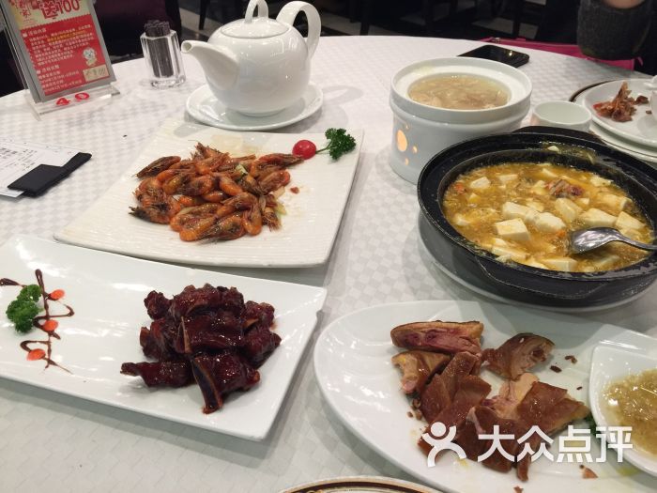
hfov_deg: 61.7
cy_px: 246
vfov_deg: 48.2
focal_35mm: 29
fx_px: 550
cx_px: 328
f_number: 2.2
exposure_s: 1/33
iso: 50
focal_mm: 4.15
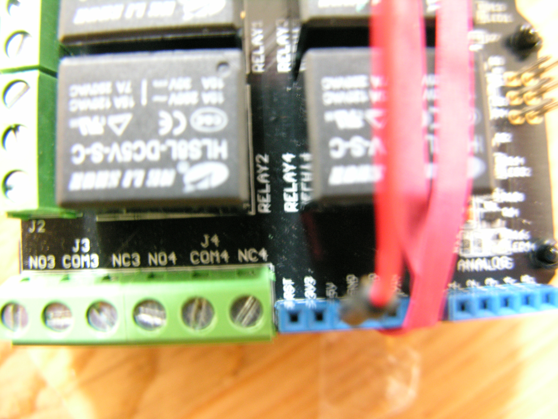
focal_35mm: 35
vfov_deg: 40.7
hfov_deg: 52.6
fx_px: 564
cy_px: 210
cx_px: 279
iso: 200
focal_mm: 8.9
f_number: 2.8
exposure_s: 2
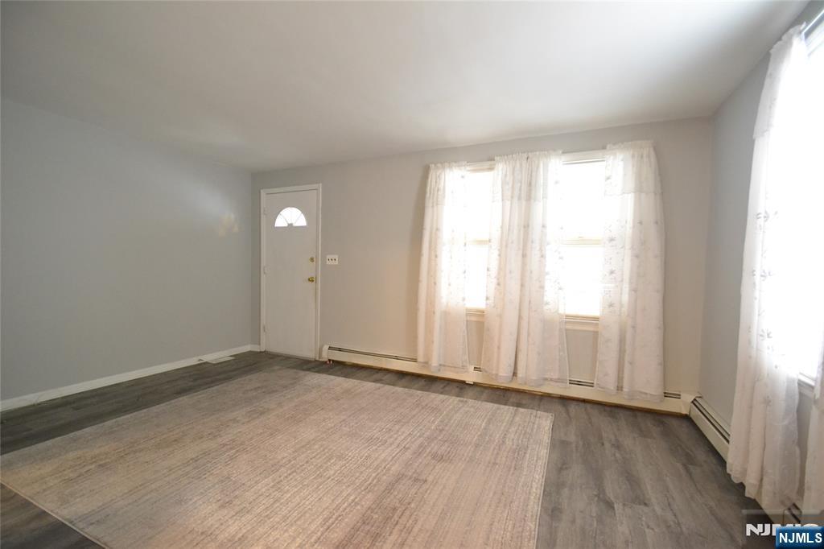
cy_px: 274
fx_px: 343
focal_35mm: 15
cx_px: 412
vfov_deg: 77.3
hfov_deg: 100.4
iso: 3200
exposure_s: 1/60
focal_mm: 10
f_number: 3.5
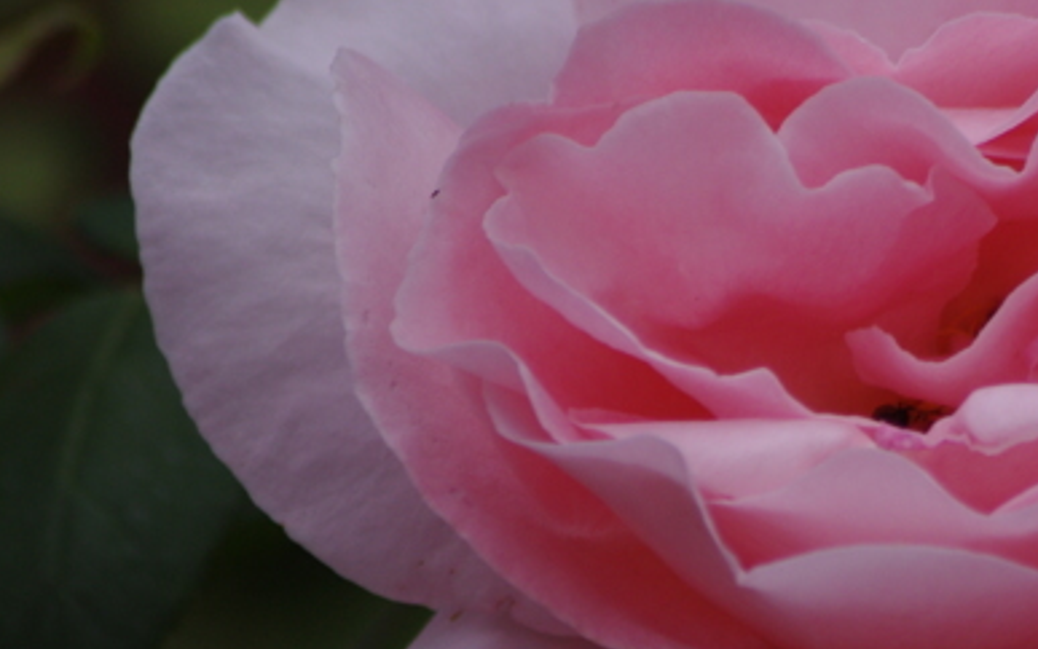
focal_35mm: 849
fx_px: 24021
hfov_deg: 2.5
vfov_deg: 1.5
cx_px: 923
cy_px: 475
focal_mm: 210
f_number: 5.6
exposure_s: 1/125
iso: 200
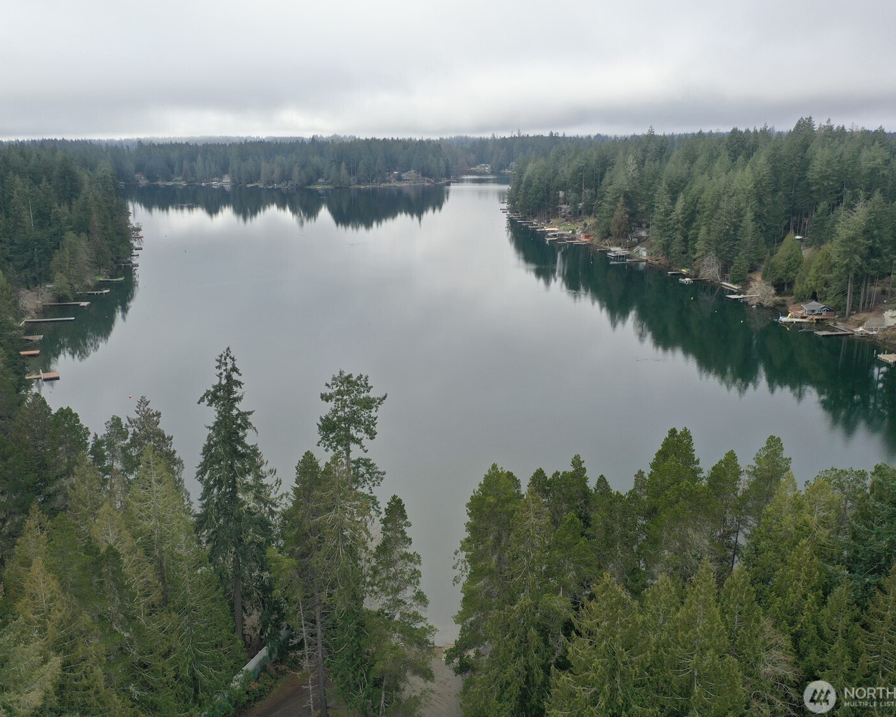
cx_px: 415
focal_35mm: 32
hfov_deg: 55.6
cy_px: 358
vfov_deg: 45.8
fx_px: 849
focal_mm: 10.26
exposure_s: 1/500
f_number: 3.5
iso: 100
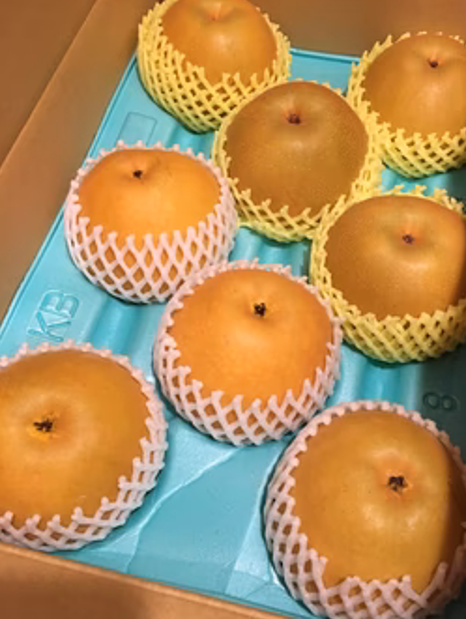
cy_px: 305
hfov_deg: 40.6
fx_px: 627
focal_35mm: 35
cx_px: 277
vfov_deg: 52.6
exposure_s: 1/24
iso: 200
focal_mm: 4.15
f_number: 2.2
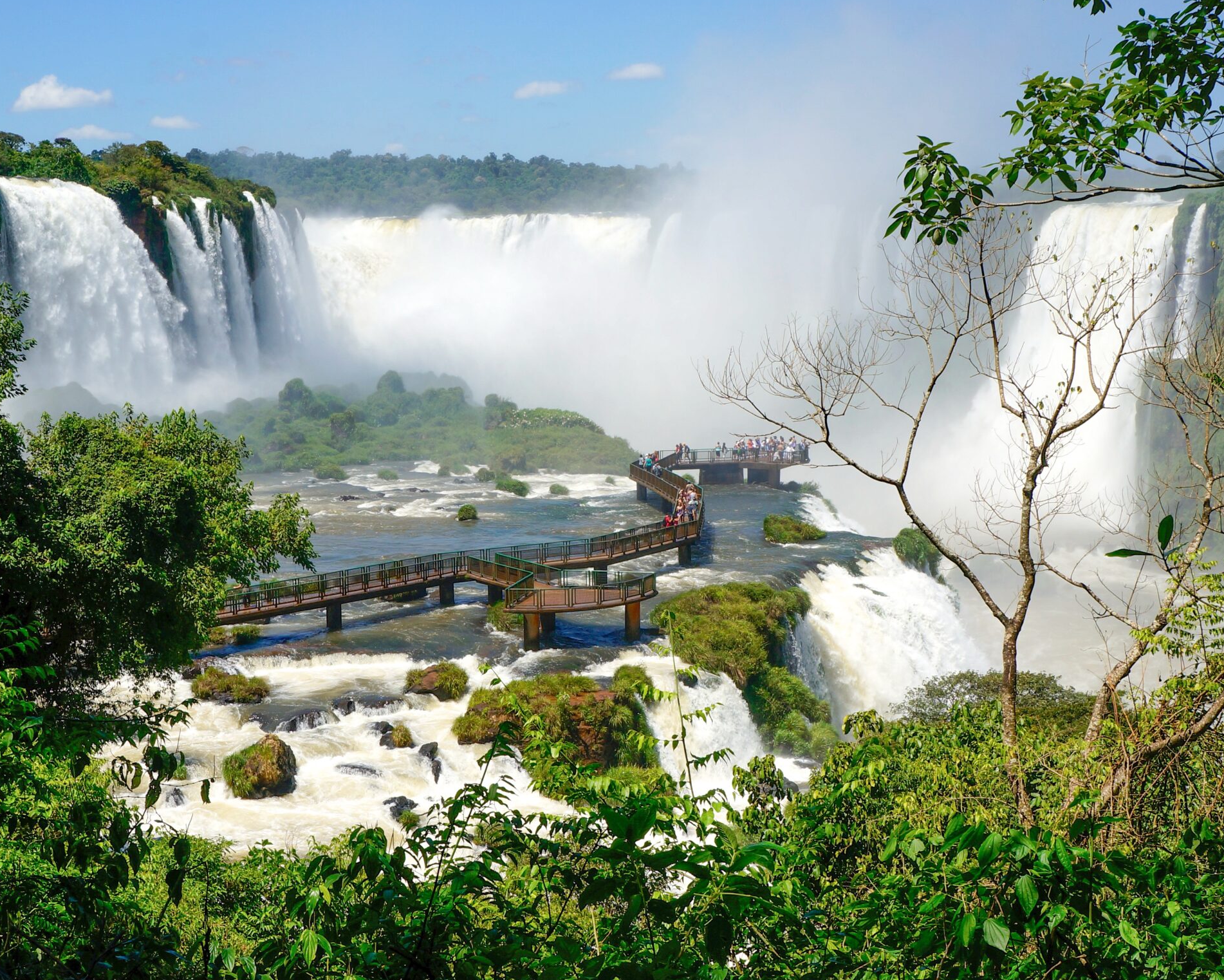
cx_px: 609
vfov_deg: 28.6
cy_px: 470
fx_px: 1920
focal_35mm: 53
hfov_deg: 35.4
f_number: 13
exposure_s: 1/160
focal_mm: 28
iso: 100
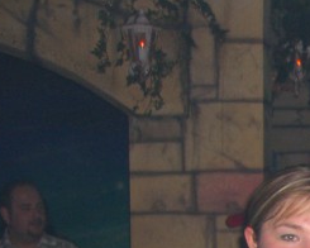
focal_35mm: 121
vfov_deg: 12.1
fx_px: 1110
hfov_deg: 14.6
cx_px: 487
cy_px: 378
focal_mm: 7.9
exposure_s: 1/60
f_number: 2.8
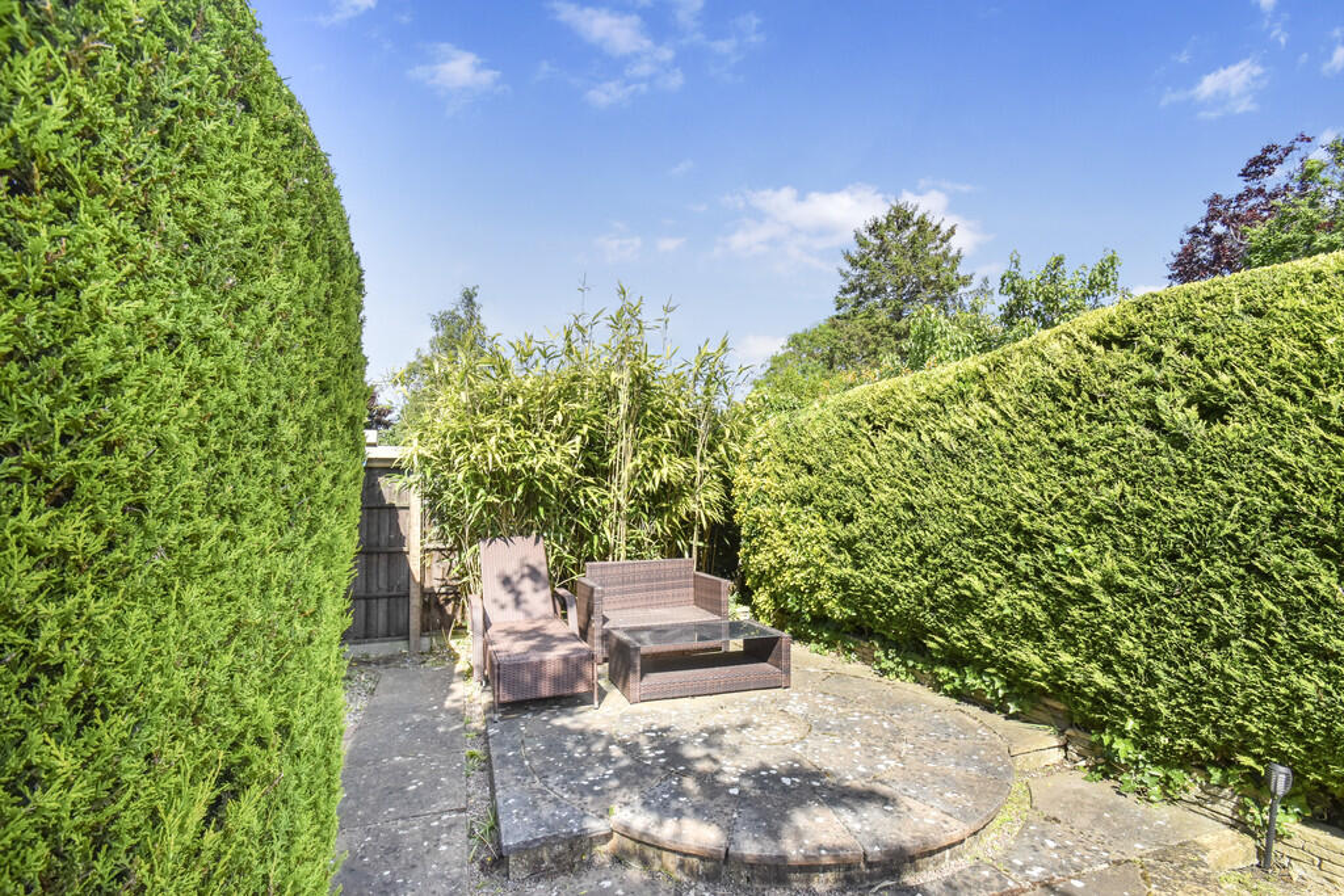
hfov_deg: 100.4
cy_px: 448
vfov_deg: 77.3
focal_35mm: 15
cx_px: 672
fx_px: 560
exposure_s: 1/640
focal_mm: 10
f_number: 8
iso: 400
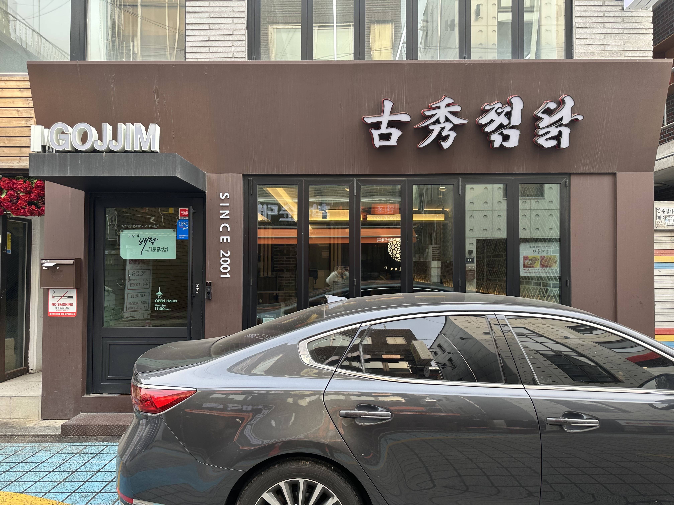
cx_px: 337
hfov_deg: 71.6
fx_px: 467
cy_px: 252
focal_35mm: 24
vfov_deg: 56.8
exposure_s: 1/177
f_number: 1.78
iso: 64
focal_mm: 6.86
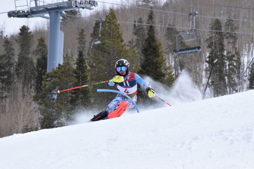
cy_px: 84
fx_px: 2116
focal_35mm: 300
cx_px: 127
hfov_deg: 6.9
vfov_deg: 4.6
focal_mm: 200
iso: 3200
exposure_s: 1/1600
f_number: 16
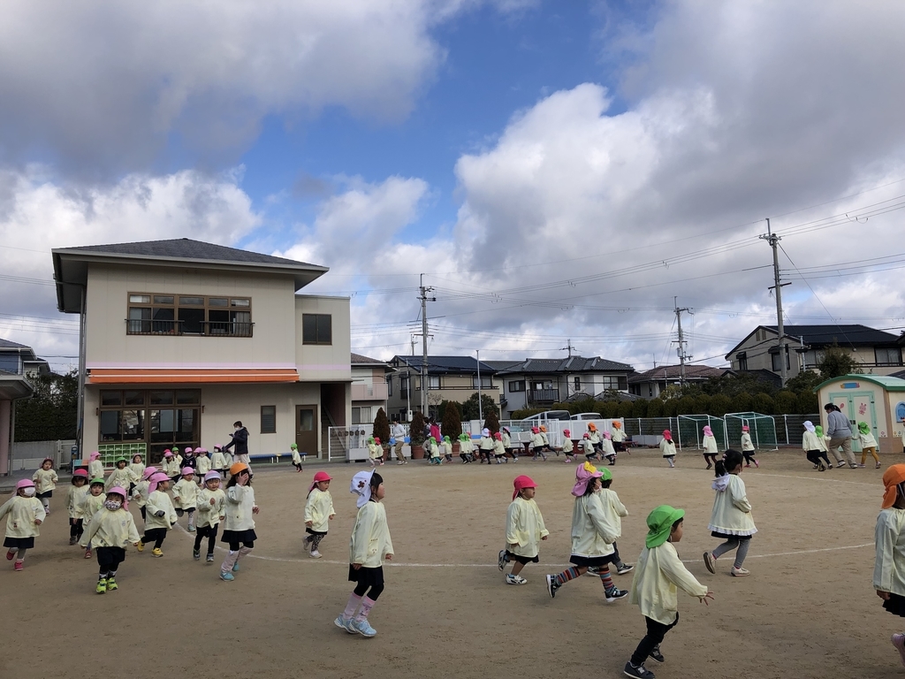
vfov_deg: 49.7
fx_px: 732
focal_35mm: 28
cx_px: 452
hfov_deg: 63.4
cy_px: 340
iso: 20
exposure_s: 1/1656
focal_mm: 3.99
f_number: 1.8
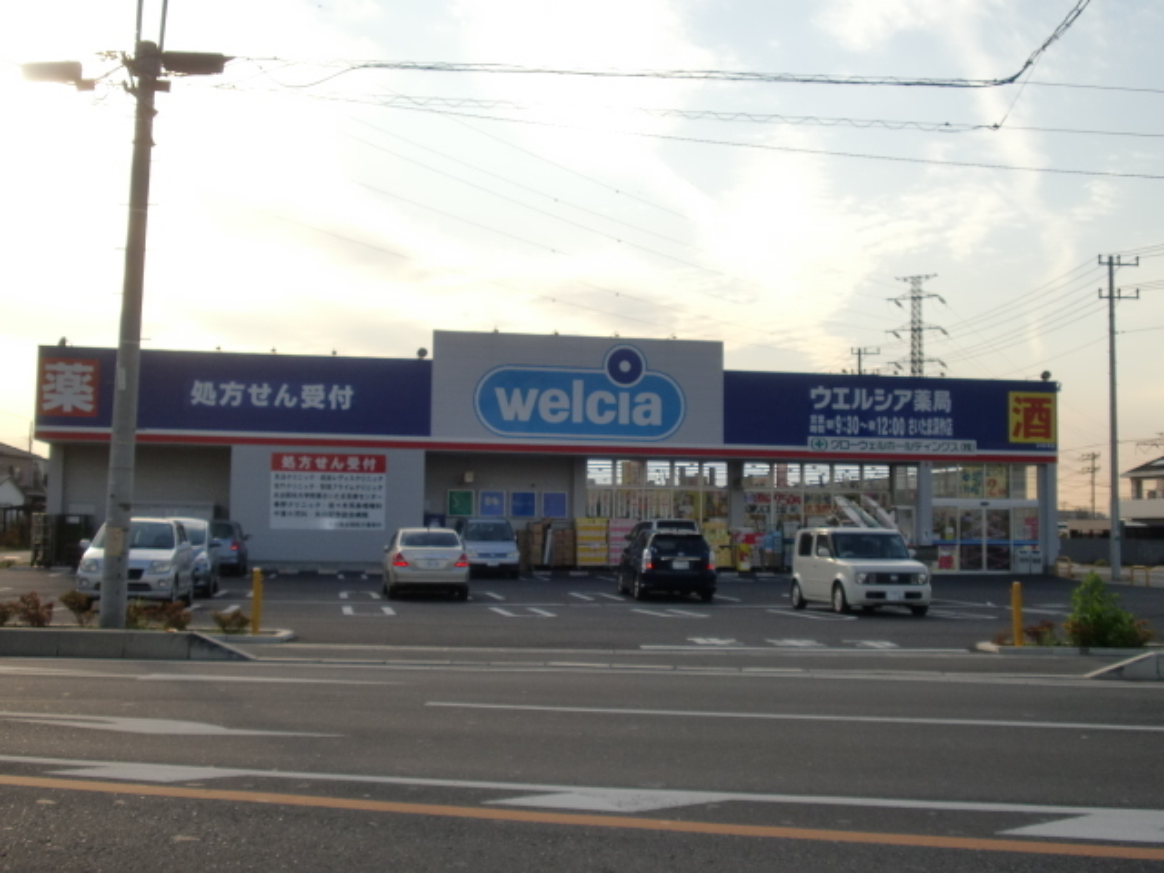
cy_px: 436
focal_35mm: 39
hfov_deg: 47.9
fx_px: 1311
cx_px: 582
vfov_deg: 36.8
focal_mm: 6.51
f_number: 3.1
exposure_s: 1/800
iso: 64
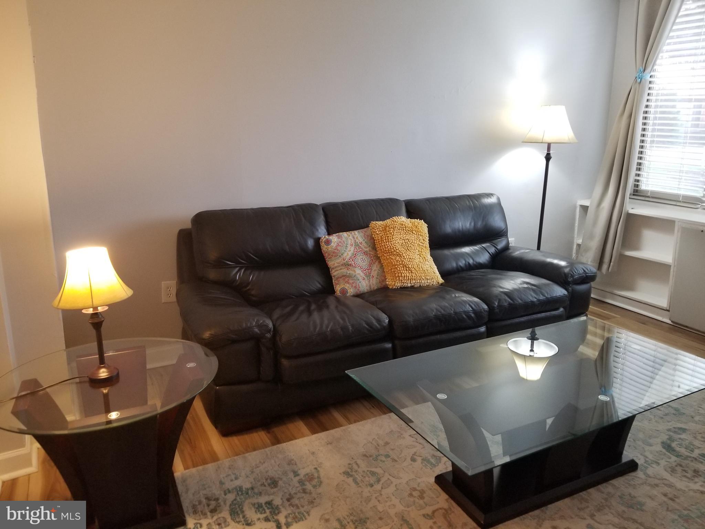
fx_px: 530
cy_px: 264
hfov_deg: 67.3
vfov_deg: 53.1
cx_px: 352
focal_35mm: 26
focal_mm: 4.25
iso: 160
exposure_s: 1/30
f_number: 1.7
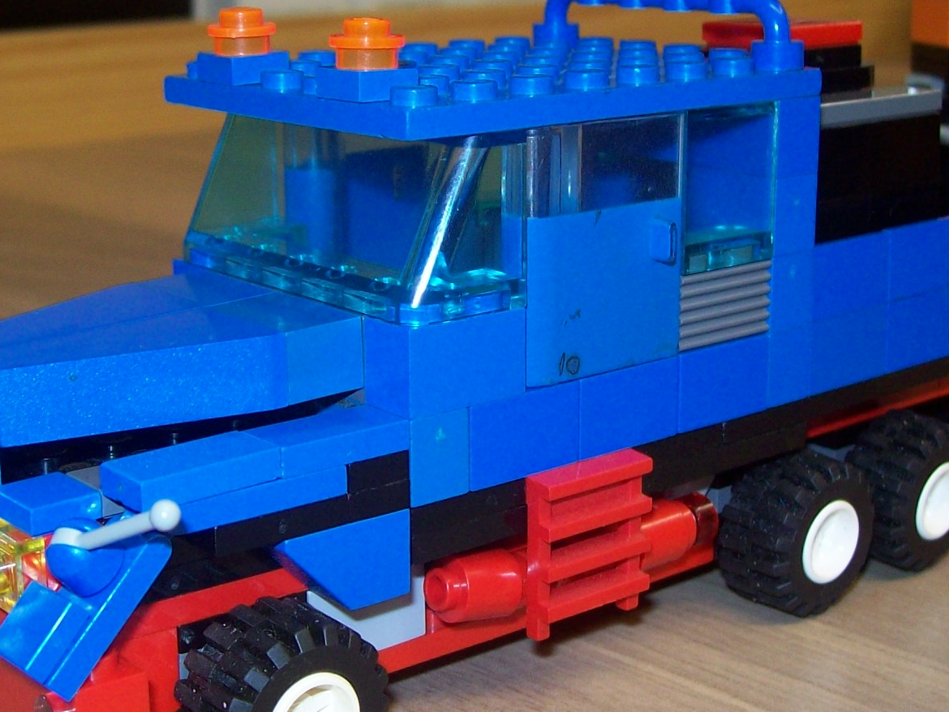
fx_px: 1728
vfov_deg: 23.3
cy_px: 374
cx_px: 452
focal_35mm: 63
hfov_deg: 30.7
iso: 80
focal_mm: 6
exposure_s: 1/64
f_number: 2.7
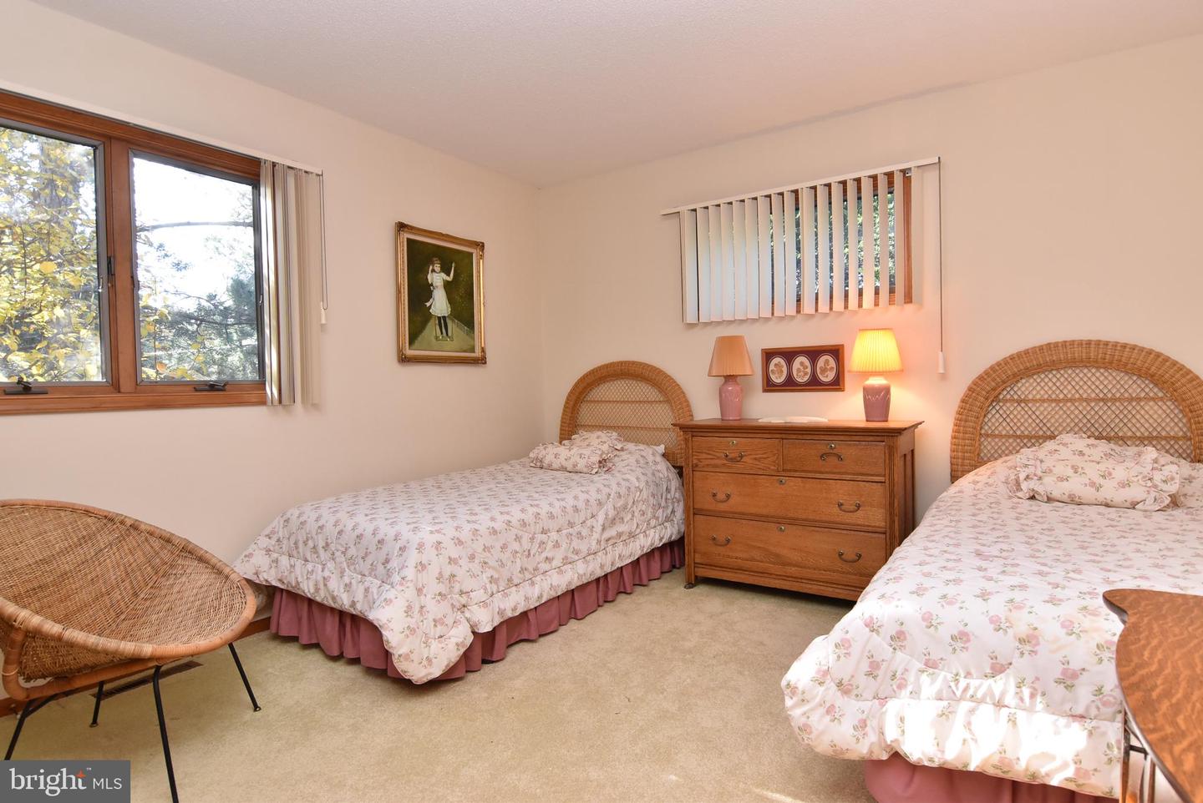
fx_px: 602
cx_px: 602
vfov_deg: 67.5
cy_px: 402
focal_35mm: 18
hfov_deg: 90.0
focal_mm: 12
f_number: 7.1
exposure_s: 1/60
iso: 800
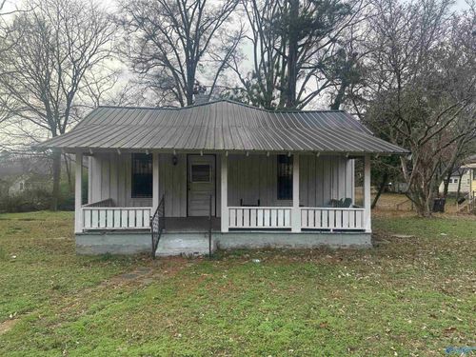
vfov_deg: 56.8
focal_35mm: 24
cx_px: 238
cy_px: 178
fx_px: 330
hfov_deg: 71.6
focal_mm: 6.86
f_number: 1.78
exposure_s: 1/962
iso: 80
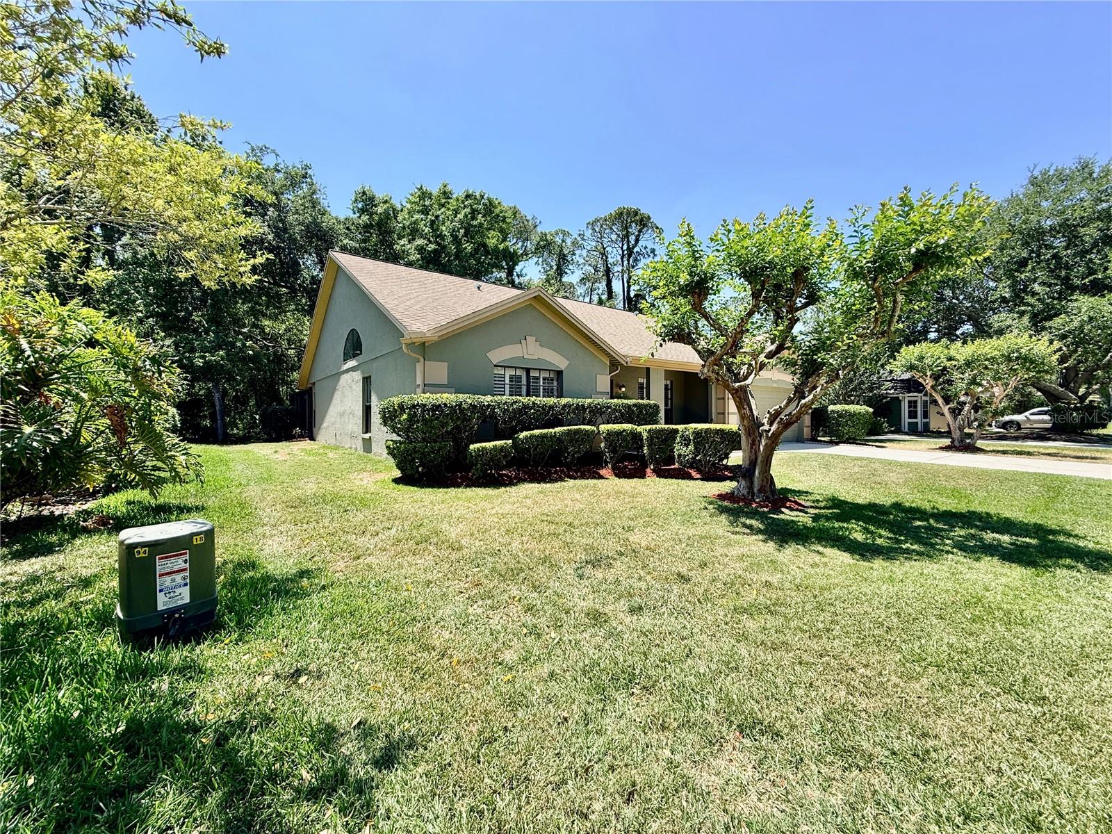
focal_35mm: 14
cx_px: 556
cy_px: 417
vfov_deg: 85.7
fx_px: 450
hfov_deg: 102.1
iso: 50
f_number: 2.2
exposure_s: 1/809
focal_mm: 2.22
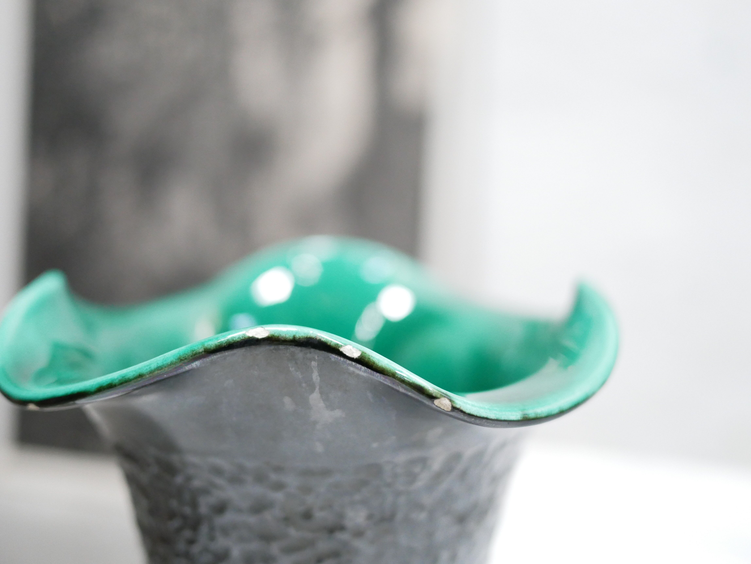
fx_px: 868
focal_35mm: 40
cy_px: 282
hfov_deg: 46.8
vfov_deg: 36.0
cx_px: 376
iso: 2000
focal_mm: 20
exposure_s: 1/60
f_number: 1.7
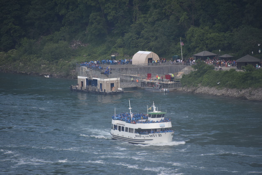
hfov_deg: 6.9
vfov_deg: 4.6
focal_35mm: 300
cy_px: 88
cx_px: 131
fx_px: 2184
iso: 280
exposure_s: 1/640
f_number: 5.6
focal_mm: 300
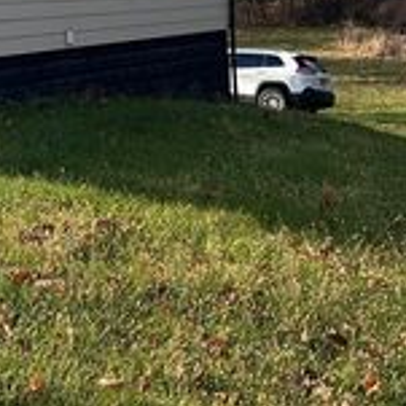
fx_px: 1008
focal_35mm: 76
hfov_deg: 21.2
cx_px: -81
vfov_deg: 21.0
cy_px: -95
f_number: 1.5
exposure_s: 1/2915
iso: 50
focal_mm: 5.7
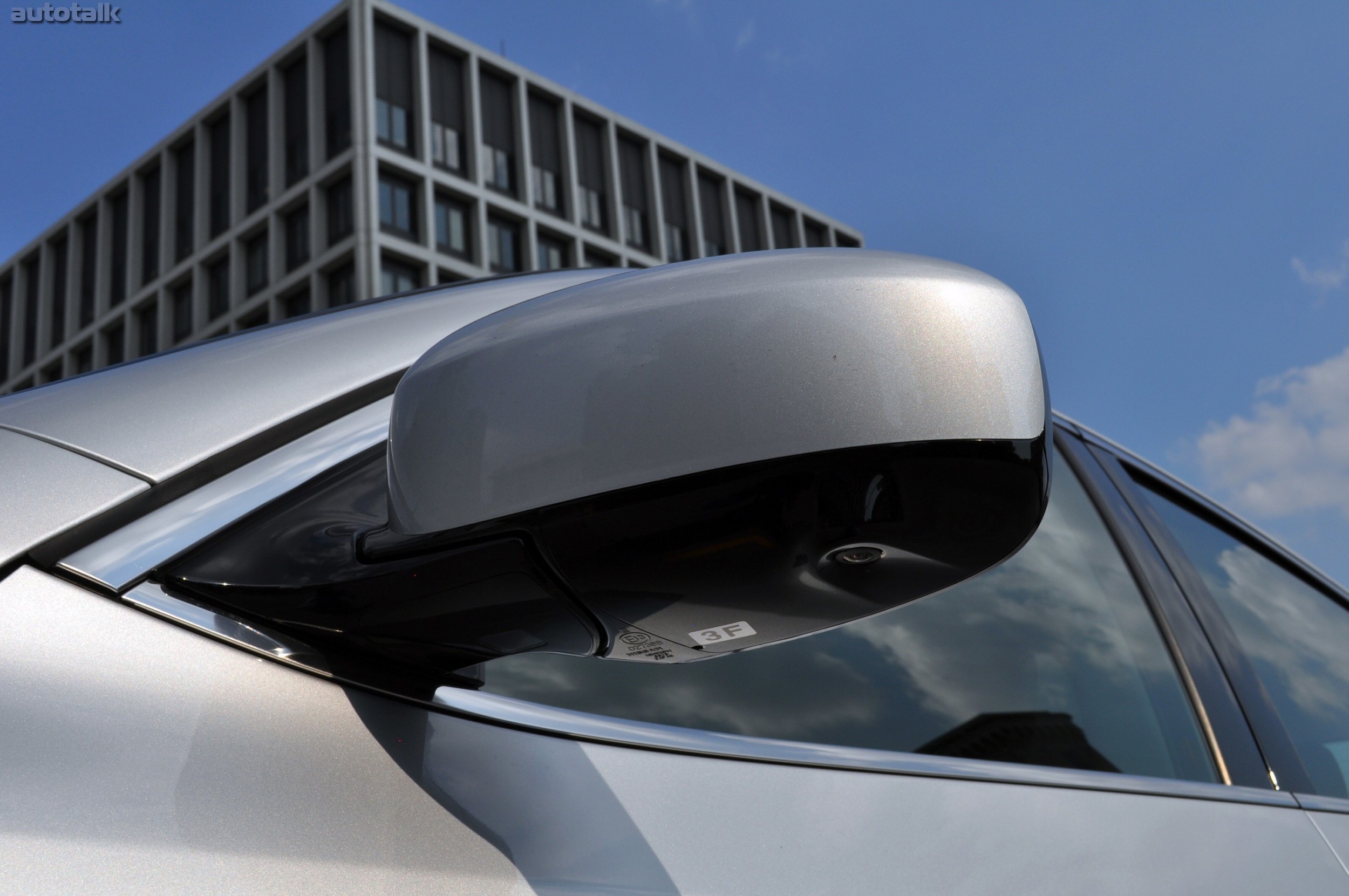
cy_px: 448
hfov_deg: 45.0
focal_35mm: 44
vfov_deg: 30.8
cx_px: 674
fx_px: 1628
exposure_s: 1/500
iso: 200
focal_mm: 29
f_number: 11
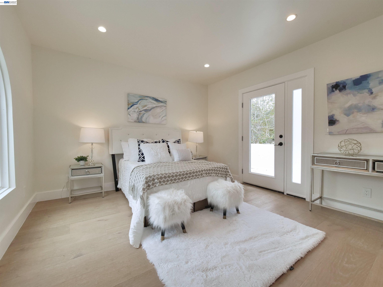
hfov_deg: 102.1
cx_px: 192
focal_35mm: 14
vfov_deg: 85.7
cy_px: 144
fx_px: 155
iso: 800
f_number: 7.1
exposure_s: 1/160
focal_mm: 7
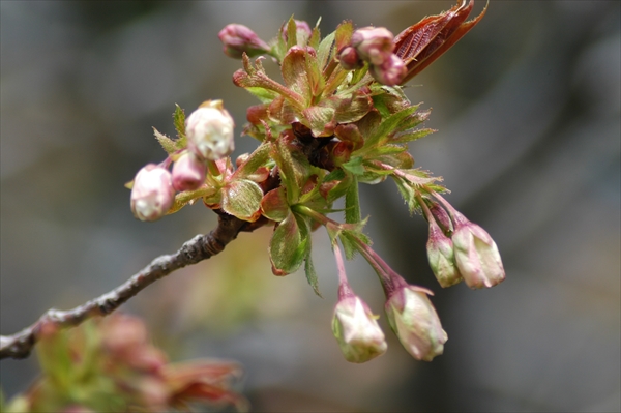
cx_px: 310
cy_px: 206
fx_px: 6463
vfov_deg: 3.7
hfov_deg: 5.5
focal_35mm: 375
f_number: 5.3
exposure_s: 1/500
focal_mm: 250
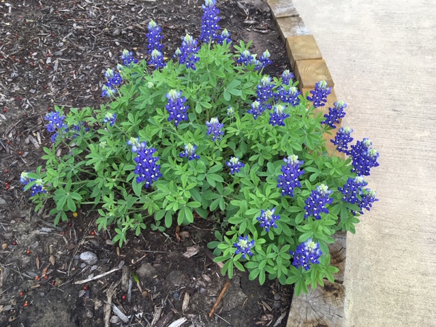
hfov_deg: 61.7
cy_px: 164
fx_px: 365
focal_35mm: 29
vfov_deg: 48.2
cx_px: 218
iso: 32
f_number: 2.2
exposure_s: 1/120
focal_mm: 4.15
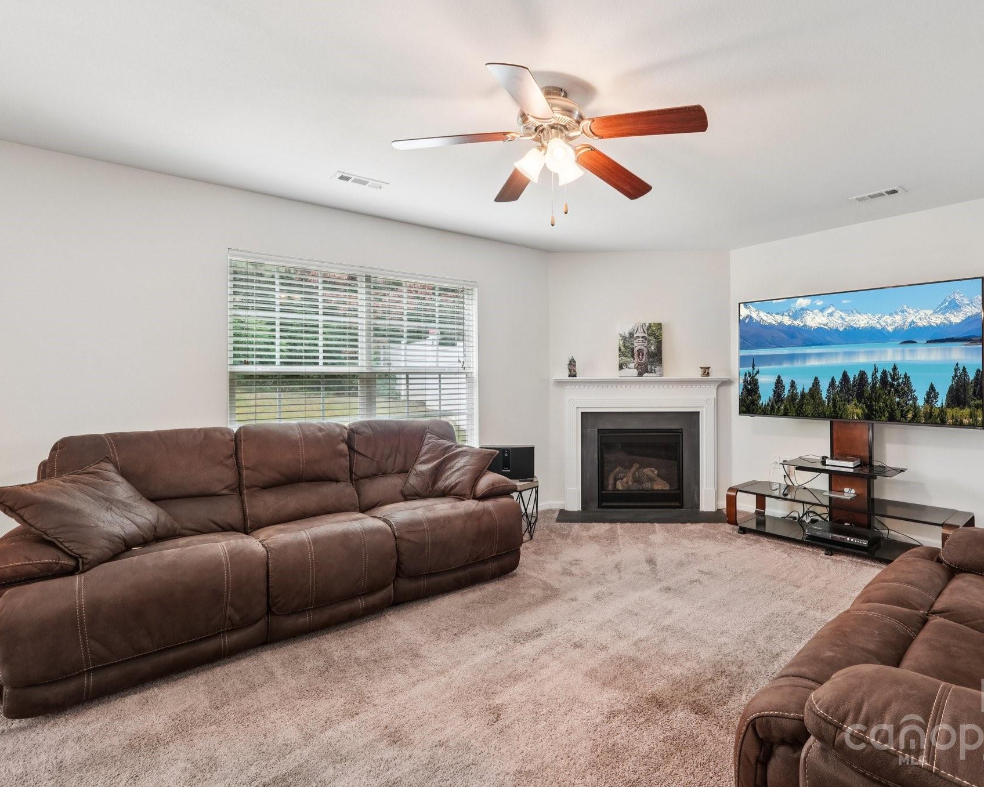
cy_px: 392
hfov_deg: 88.8
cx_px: 578
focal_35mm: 17
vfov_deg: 77.0
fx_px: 495
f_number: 8
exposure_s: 1/15
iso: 400
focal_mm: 10
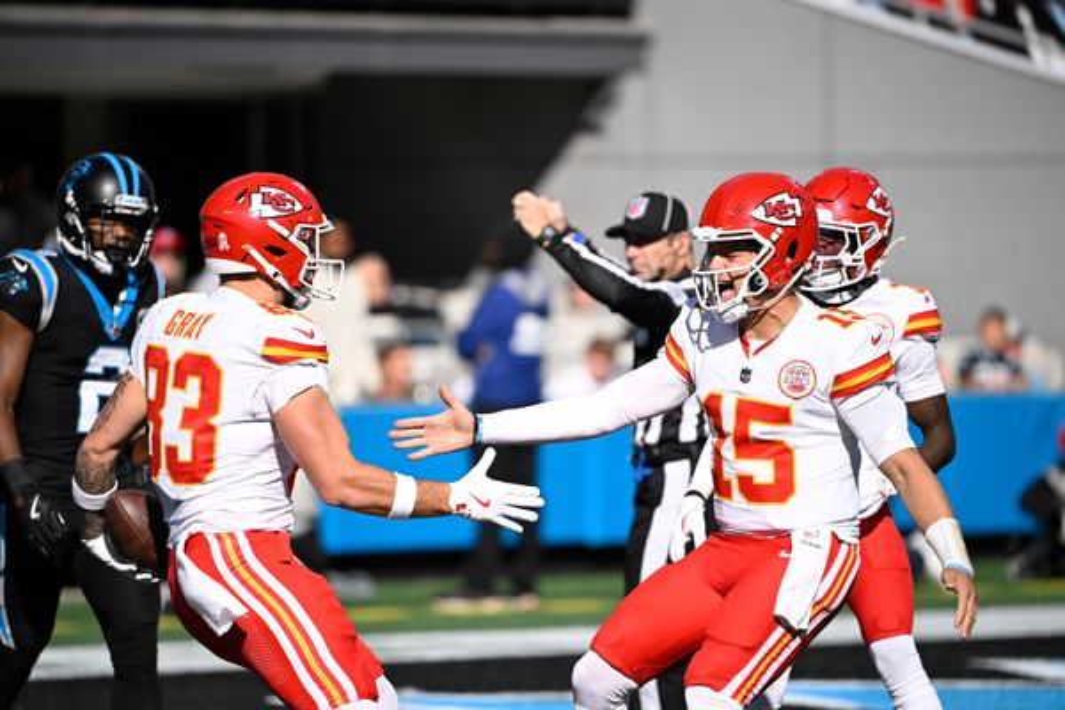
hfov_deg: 5.2
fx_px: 11832
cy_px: 355
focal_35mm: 400
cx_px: 532
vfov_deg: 3.4
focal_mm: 400
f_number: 4
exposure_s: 1/32000
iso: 3200
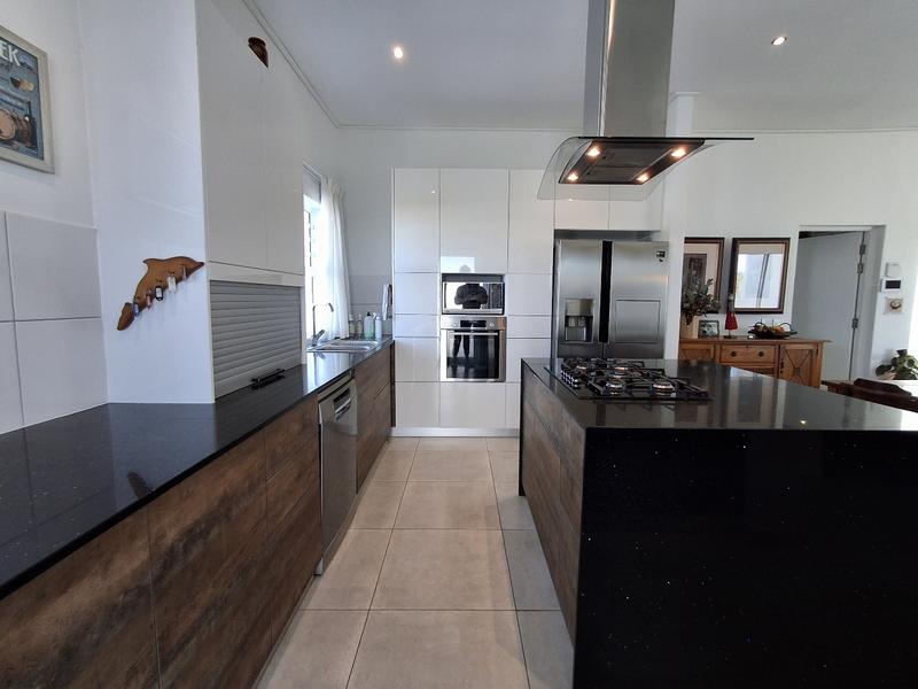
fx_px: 424
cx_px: 459
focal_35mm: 16
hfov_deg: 94.5
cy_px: 344
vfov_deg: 78.1
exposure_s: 1/60
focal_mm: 1.64
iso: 40
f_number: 2.2
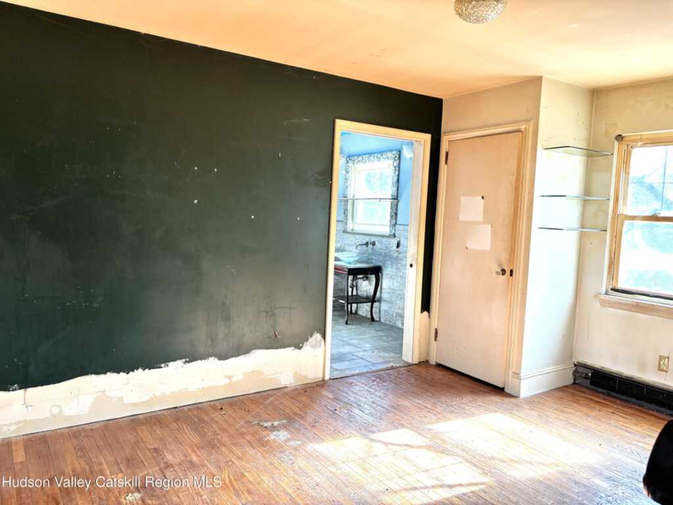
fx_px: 505
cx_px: 336
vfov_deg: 53.1
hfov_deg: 67.3
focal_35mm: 26
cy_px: 252
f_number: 1.6
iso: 125
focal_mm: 5.96
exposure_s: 1/121
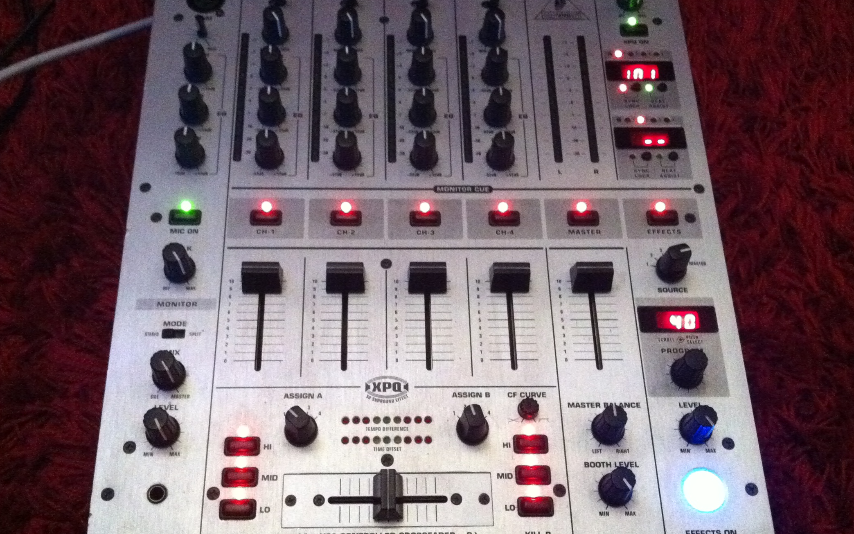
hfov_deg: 43.5
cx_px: 403
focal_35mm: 46
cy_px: 287
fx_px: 1071
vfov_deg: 28.0
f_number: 2.8
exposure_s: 1/15
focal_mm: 3.85
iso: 1000
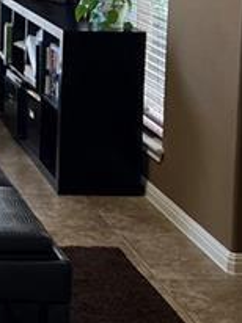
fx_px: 906
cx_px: -165
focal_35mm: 97
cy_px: -53
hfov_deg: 13.9
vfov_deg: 19.2
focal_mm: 5.7
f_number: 1.5
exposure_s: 1/60
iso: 64
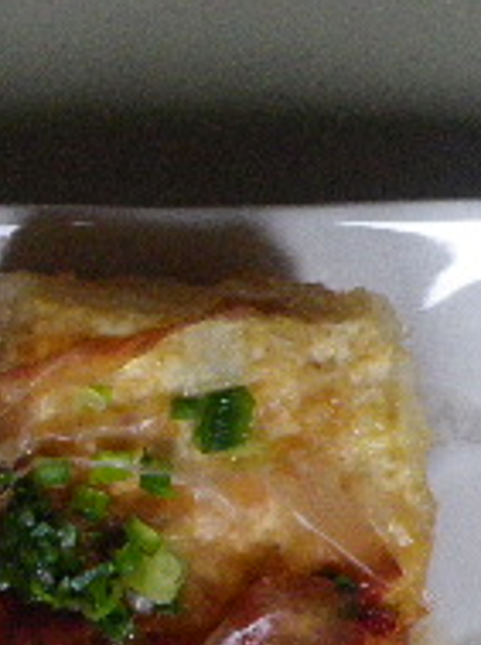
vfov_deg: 20.1
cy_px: 642
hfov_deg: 15.1
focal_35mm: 95
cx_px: -58
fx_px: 1766
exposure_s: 1/60
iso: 400
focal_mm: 4.9
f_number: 2.6
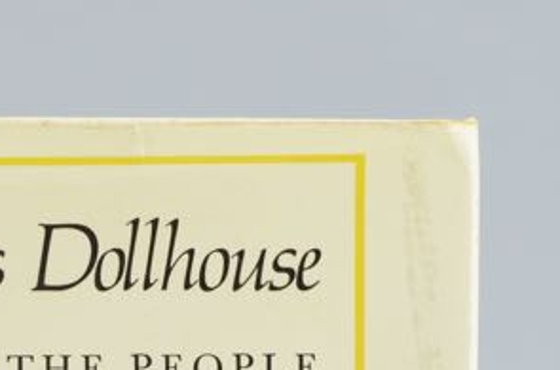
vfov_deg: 3.5
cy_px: 727
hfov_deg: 5.2
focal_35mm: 391
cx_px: -327
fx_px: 6066
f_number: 5.6
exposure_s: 1/125
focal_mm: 60
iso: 640
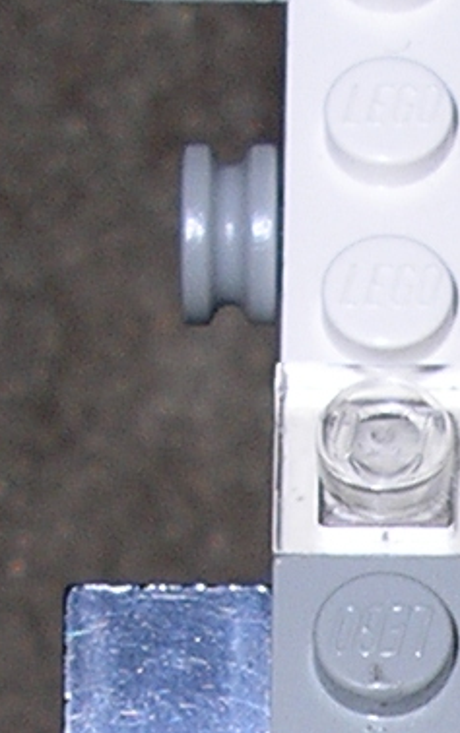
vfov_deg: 9.4
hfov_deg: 6.0
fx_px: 4363
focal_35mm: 218
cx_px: 596
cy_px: 977
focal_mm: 5.8
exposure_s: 1/60
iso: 50
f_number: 4.1
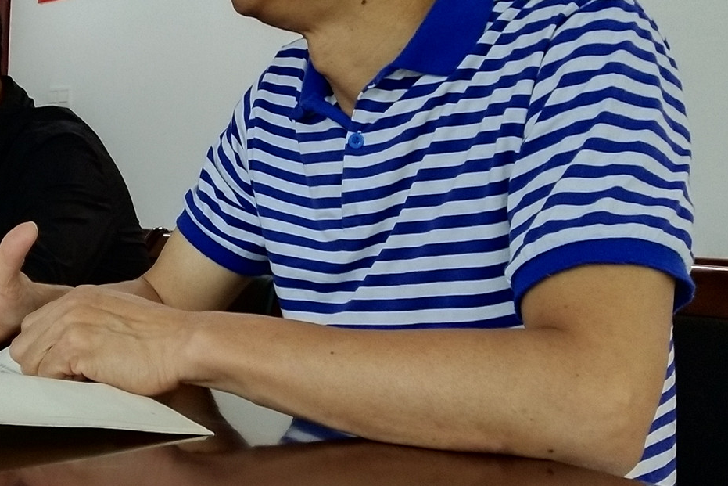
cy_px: 205
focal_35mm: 67
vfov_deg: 20.3
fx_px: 1355
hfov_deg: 29.3
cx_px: 132
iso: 230
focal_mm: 3.95
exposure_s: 1/50
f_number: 1.8
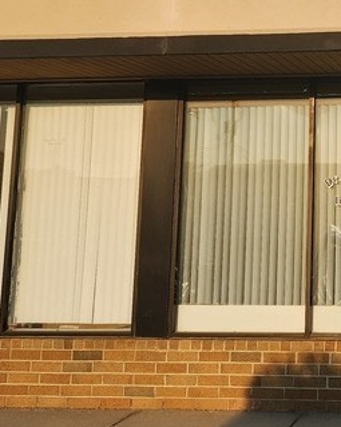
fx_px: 959
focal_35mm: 76
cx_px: 399
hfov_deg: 19.1
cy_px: 41
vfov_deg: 24.4
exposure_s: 1/790
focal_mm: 6.4
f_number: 1.8
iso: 12
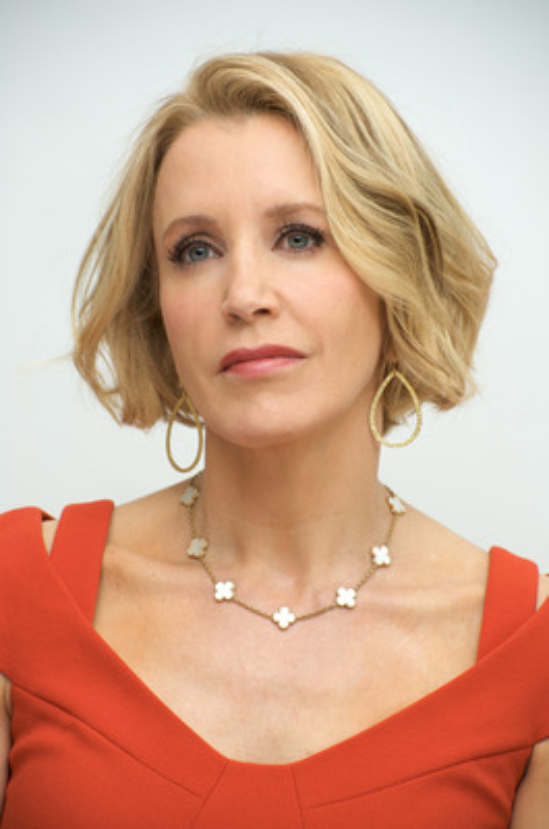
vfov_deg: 12.5
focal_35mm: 165
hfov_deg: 8.3
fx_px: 3791
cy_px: 414
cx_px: 274
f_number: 7.1
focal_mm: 165
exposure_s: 1/60
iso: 400
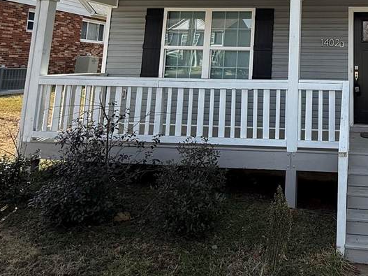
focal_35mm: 34
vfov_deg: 38.4
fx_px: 361
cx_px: 321
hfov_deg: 49.1
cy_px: 20
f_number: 2.2
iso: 64
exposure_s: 1/1211
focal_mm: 2.22
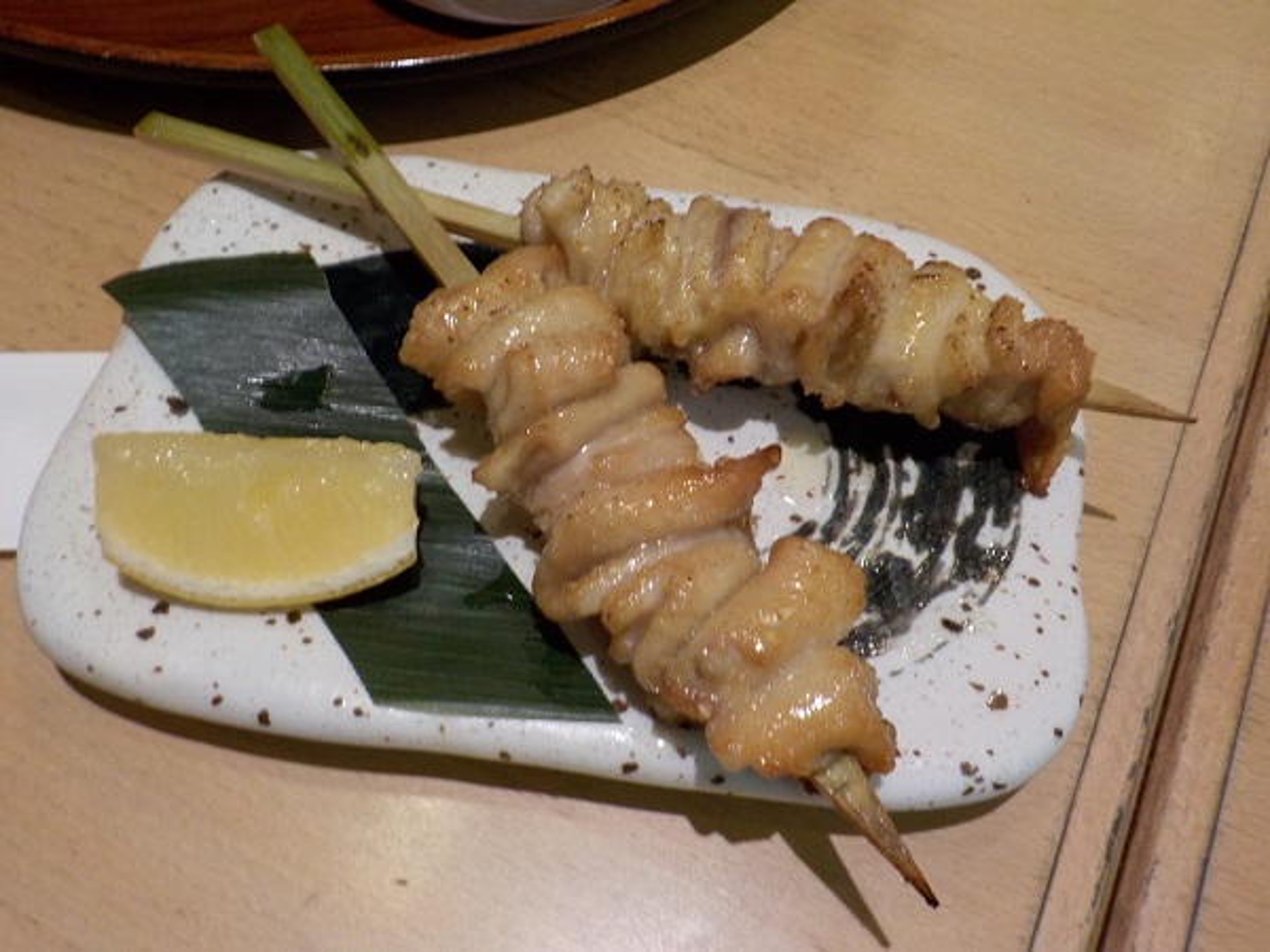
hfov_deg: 60.0
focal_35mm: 30
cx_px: 635
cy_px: 476
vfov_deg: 46.8
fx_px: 1101
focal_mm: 4.1
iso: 220
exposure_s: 1/30
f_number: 3.3
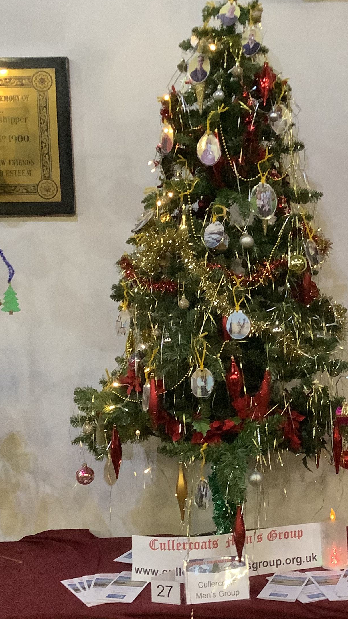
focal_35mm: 51
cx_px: 289
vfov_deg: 40.5
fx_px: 837
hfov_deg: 23.1
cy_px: 340
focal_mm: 3.3
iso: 400
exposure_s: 1/33
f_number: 2.4
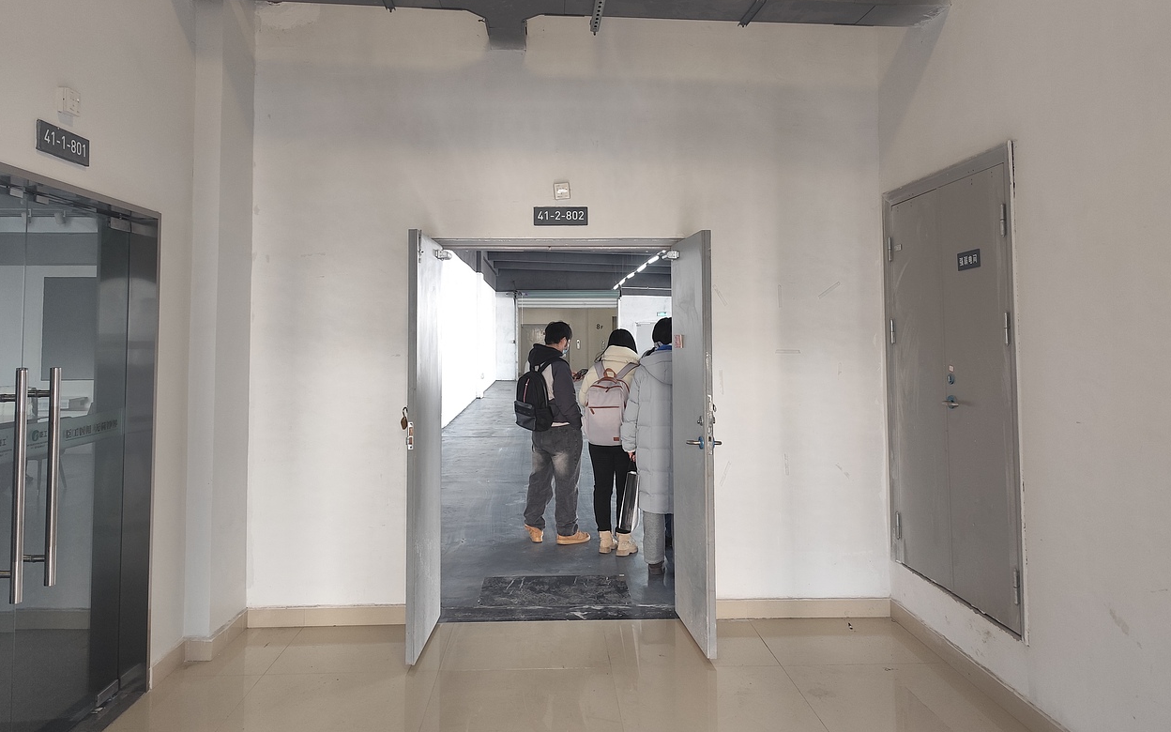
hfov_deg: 72.5
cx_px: 582
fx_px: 798
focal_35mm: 25
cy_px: 297
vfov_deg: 49.0
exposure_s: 1/50
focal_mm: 6.14
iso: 640
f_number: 1.65
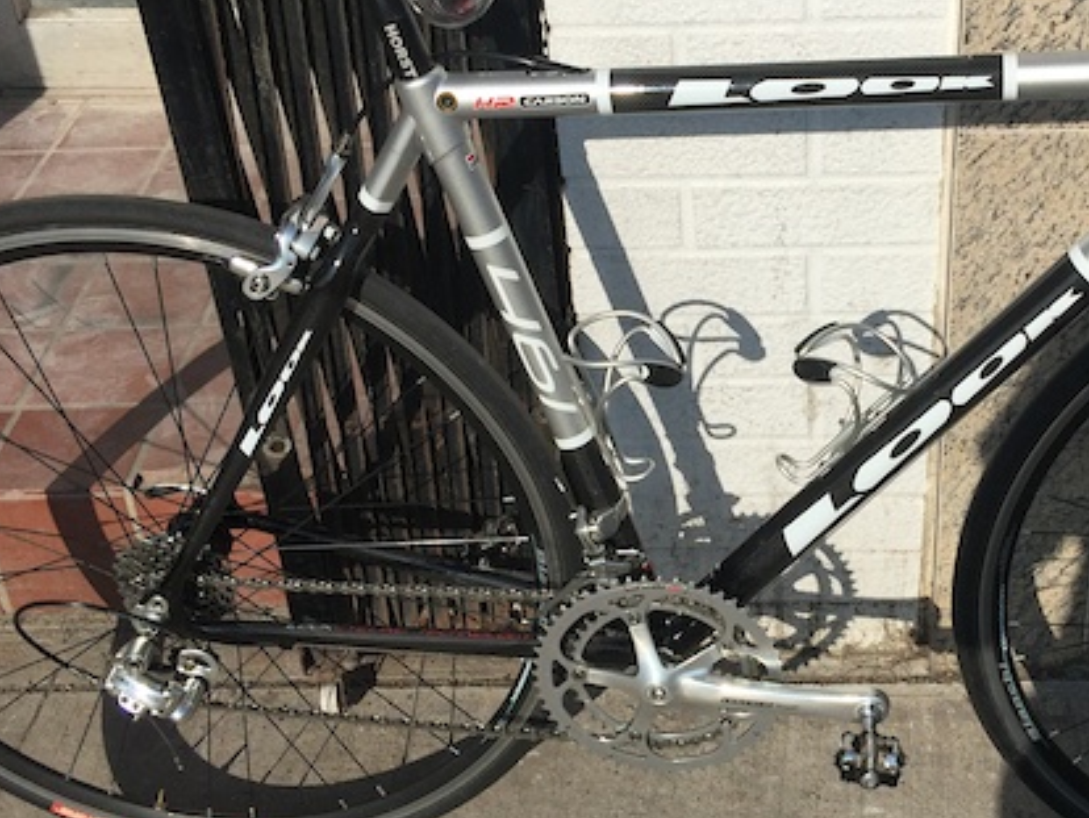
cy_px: 460
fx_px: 1763
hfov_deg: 33.9
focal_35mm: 56
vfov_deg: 26.1
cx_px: 758
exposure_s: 1/3968
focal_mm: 4.15
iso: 32
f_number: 2.2
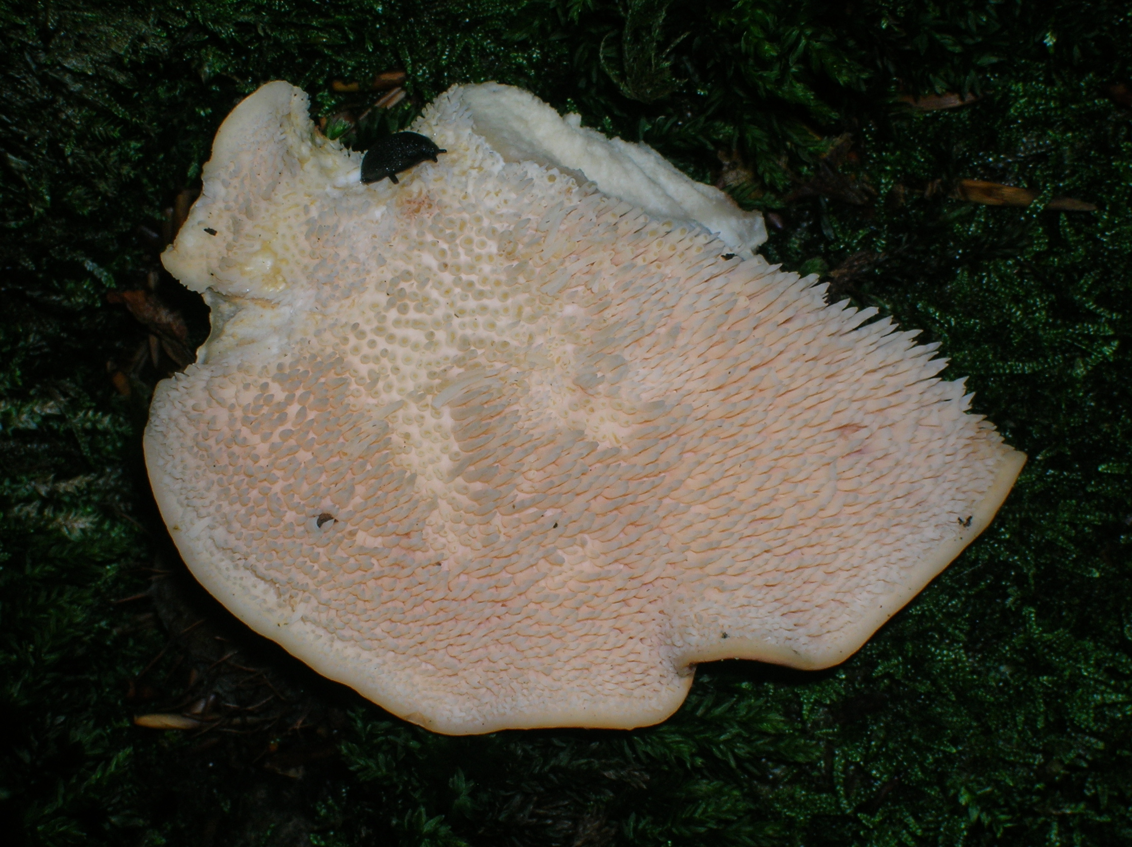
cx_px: 566
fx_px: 3235
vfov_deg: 14.9
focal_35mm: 99
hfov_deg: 19.8
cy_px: 424
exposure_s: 1/60.1
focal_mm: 16.4
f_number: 8.1
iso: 50
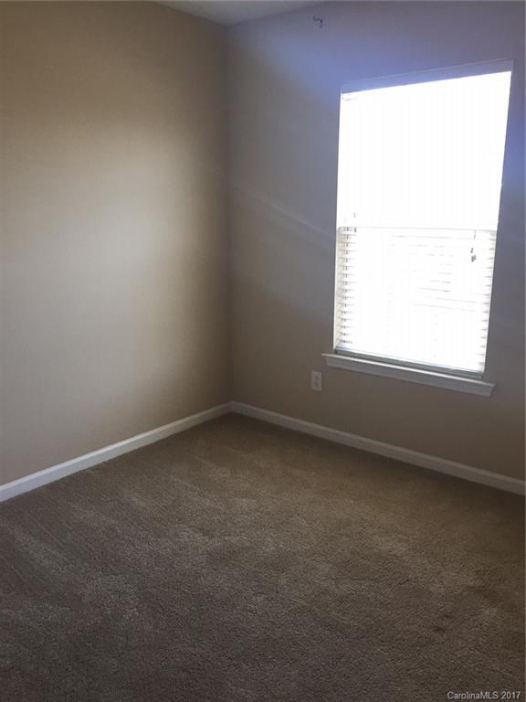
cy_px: 351
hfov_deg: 48.2
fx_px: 588
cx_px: 263
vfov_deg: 61.7
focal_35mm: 29
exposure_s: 1/30
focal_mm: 4.15
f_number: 2.2
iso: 40
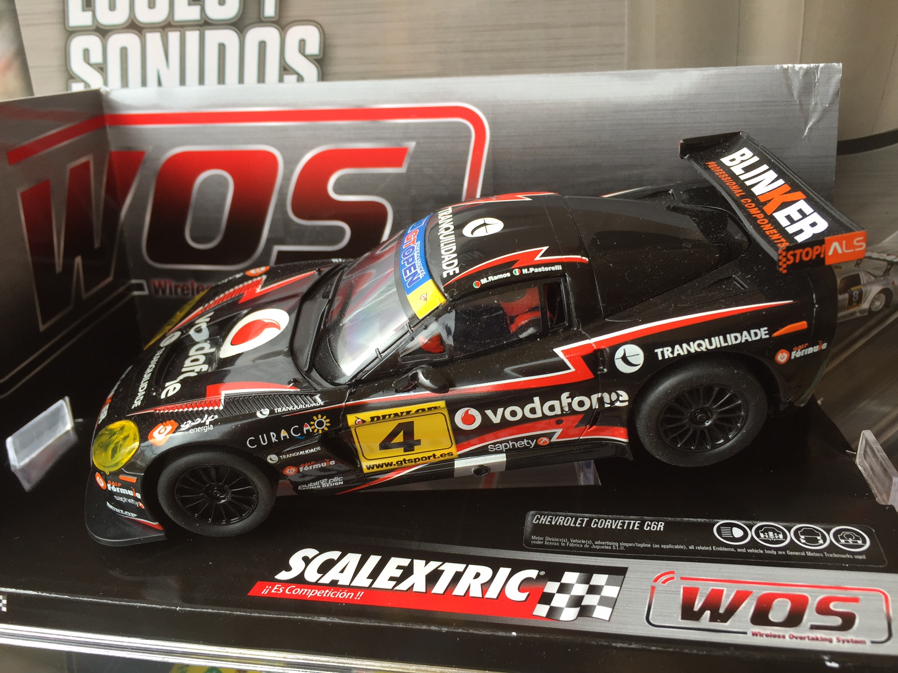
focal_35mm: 29
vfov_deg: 48.2
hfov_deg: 61.7
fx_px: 752
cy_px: 336
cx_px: 449
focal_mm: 4.15
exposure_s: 1/50
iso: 32
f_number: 2.2
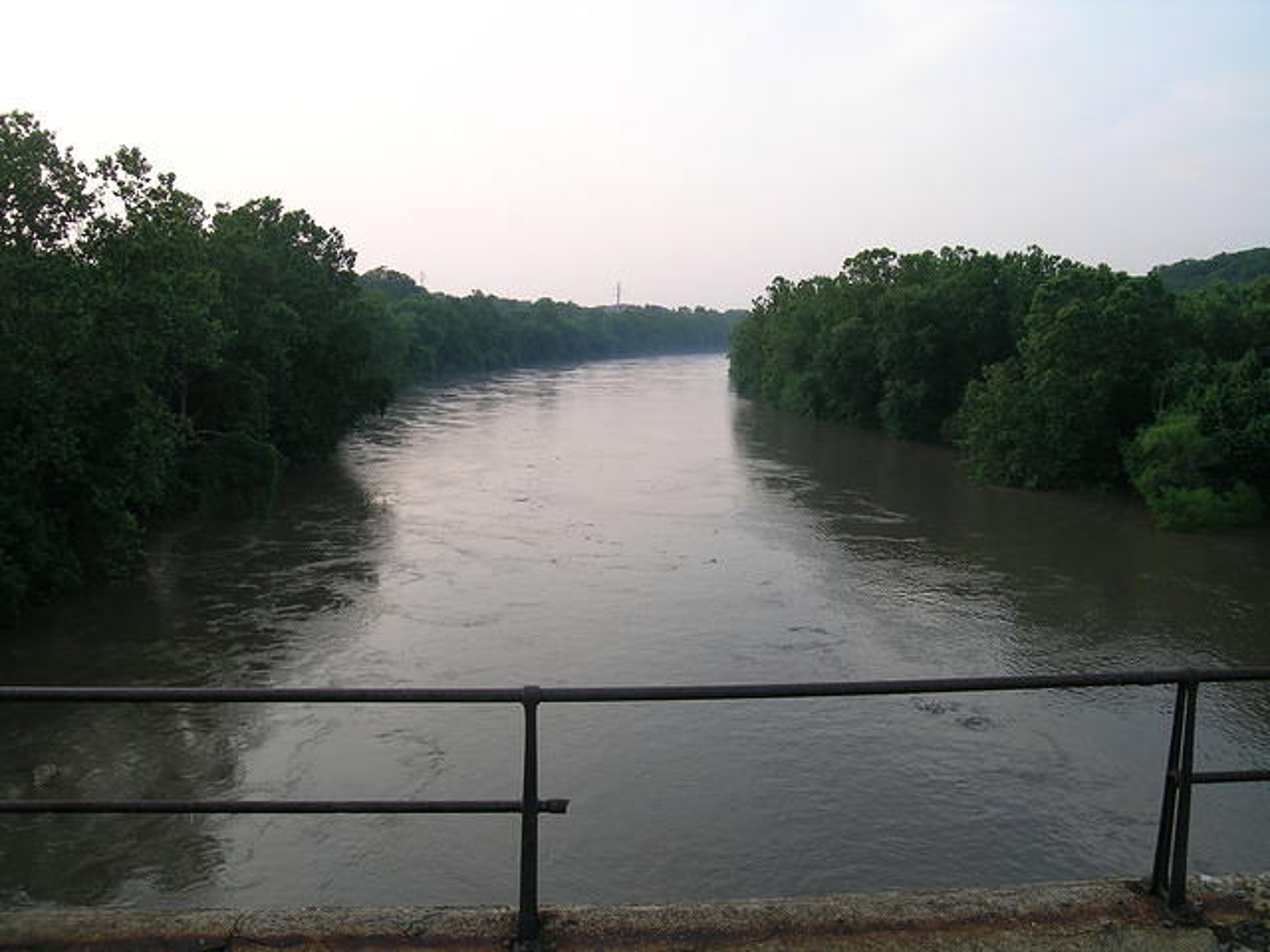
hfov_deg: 63.4
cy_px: 476
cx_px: 635
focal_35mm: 28
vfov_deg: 49.7
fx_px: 1027
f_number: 4.4
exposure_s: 1/124
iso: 50
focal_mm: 5.8
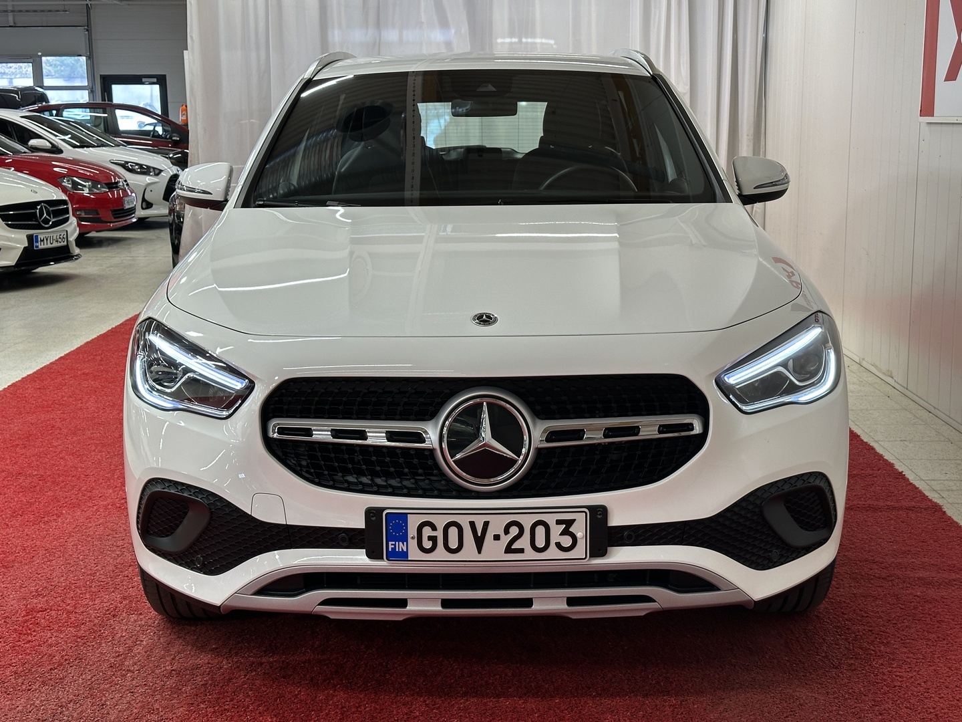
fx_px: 1334
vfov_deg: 30.3
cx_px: 481
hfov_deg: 39.7
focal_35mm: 48
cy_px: 361
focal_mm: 6.86
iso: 64
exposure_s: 1/75
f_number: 1.78
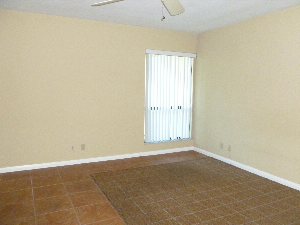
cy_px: 112
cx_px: 150
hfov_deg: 63.4
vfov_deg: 49.7
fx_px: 243
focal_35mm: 28
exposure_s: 1/60
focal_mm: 5
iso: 800
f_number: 3.3
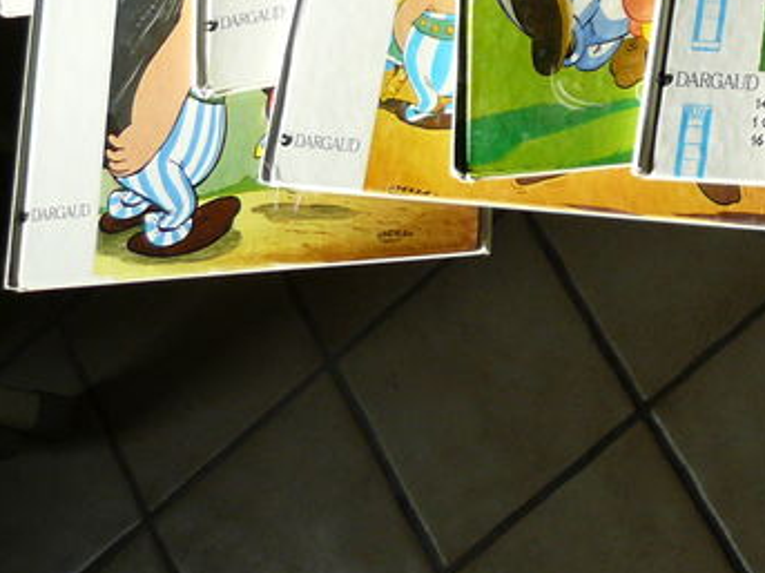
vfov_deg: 13.6
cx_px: 1108
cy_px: -163
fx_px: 2320
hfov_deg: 17.1
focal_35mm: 105
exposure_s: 1/100
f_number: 2.8
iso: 100
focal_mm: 6
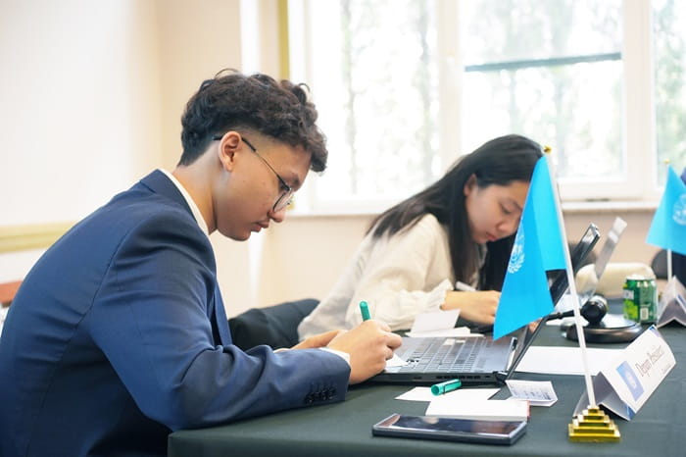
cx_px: 343
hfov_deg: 36.3
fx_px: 1048
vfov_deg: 24.6
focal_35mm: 55
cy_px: 228
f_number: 4
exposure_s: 1/160
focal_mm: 55
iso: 2500
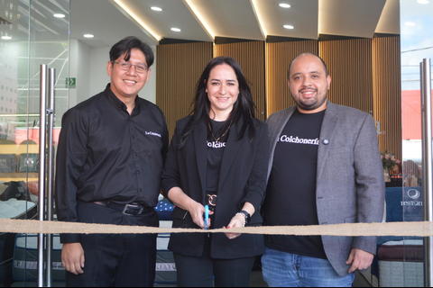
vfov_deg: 22.6
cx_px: 216
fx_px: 722
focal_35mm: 60
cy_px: 144
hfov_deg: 33.4
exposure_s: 1/60
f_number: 5.3
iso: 500
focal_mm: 40
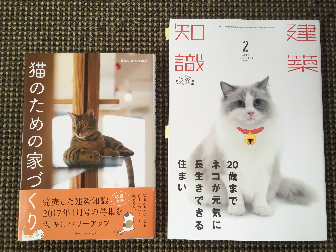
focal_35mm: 29
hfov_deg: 61.7
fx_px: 281
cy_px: 126
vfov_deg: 48.2
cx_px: 168
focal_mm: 4.15
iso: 25
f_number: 2.2
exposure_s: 1/40
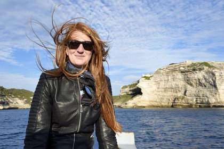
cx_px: 112
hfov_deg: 55.8
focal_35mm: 34
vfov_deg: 38.9
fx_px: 212
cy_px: 74
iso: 200
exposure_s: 1/250
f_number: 10
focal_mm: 34
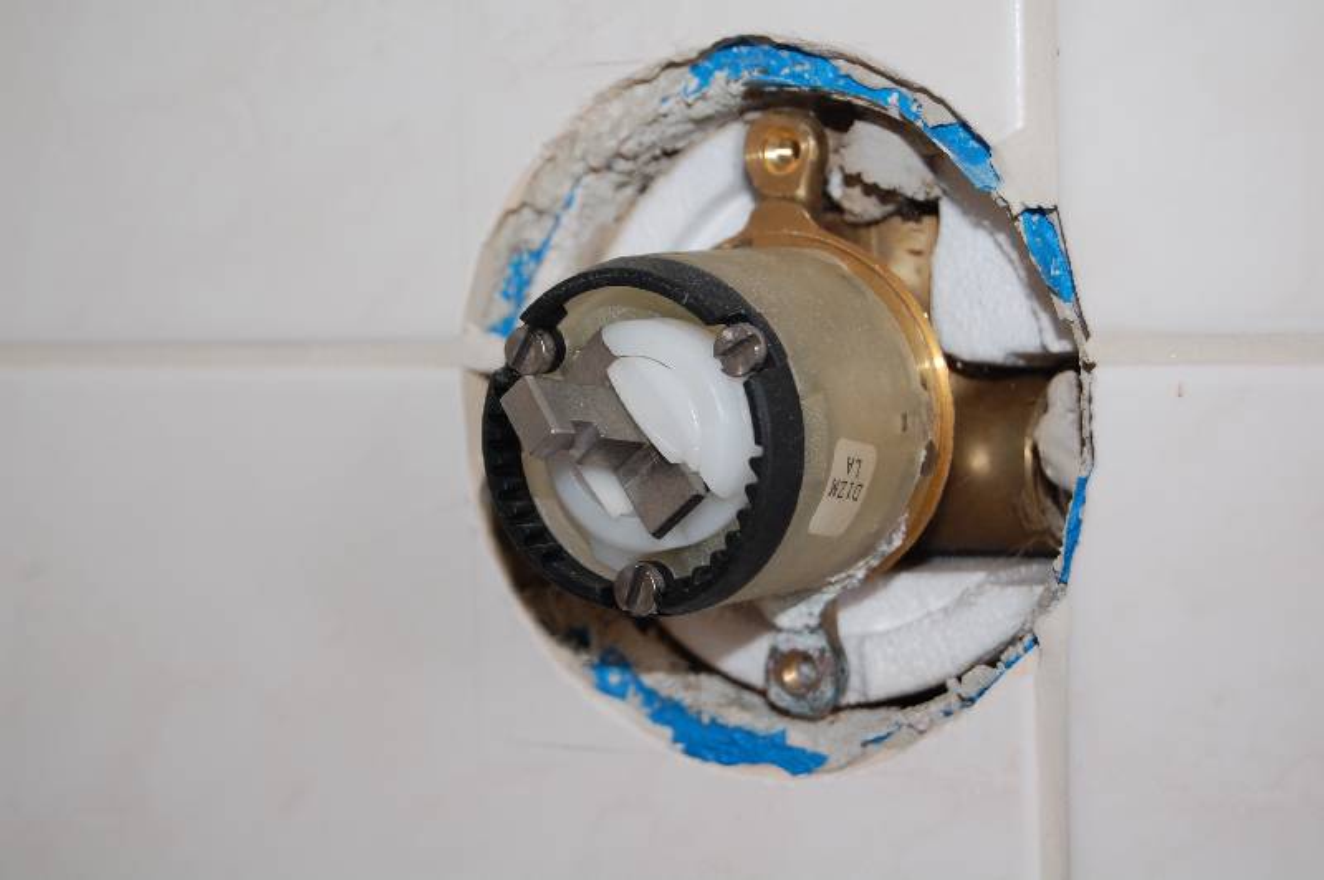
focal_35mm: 82
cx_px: 662
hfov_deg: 24.6
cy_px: 440
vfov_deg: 16.5
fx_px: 3032
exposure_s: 1/60
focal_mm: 55
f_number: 5.6
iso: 400
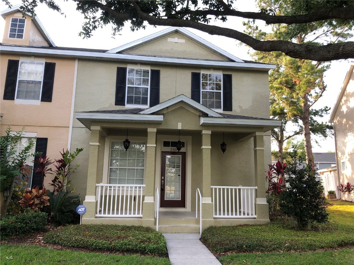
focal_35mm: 28
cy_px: 132
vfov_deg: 49.7
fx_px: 286
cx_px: 177
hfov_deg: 63.4
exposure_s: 1/135
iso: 20
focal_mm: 3.99
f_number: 1.8
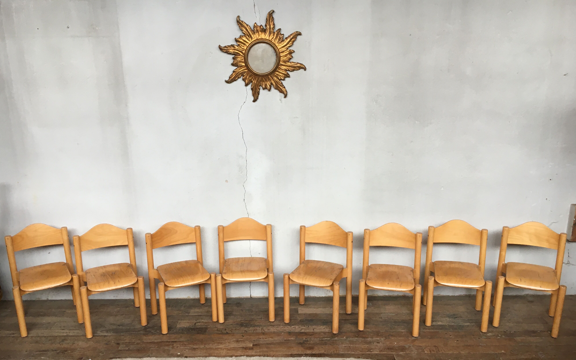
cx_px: 287
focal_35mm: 31
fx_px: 487
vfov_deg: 40.5
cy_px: 209
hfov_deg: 61.2
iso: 80
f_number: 2.2
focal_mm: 4.15
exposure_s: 1/33
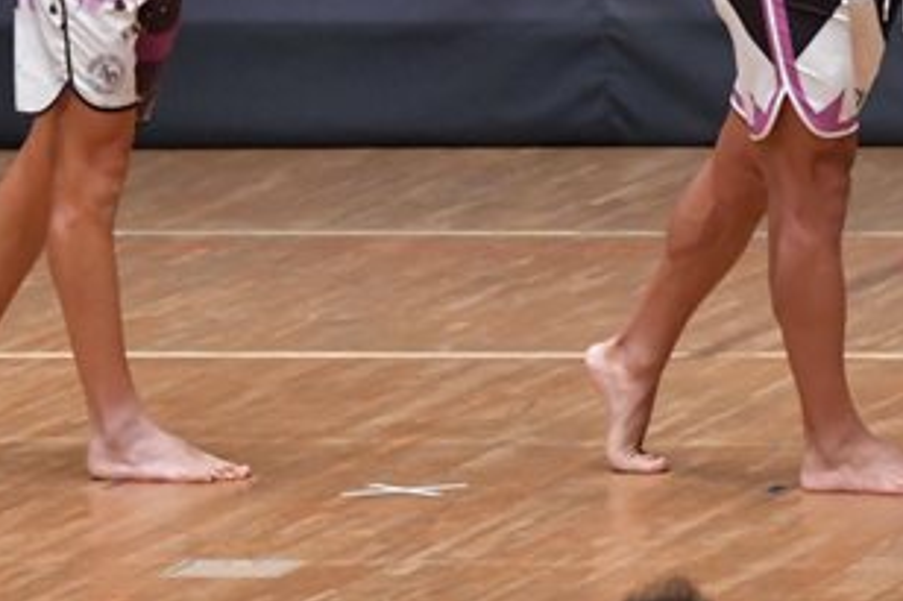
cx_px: 309
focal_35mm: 642
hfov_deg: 3.2
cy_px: -23
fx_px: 16094
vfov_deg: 2.1
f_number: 5.6
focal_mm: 170
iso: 6400
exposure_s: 1/400
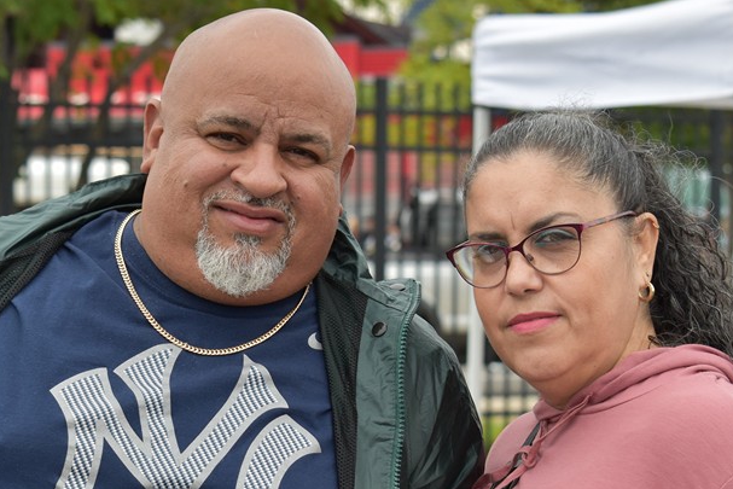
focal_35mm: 136
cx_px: 386
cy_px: 401
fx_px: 2766
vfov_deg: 10.1
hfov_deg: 15.1
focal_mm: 55
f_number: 6.3
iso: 400
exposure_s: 1/160
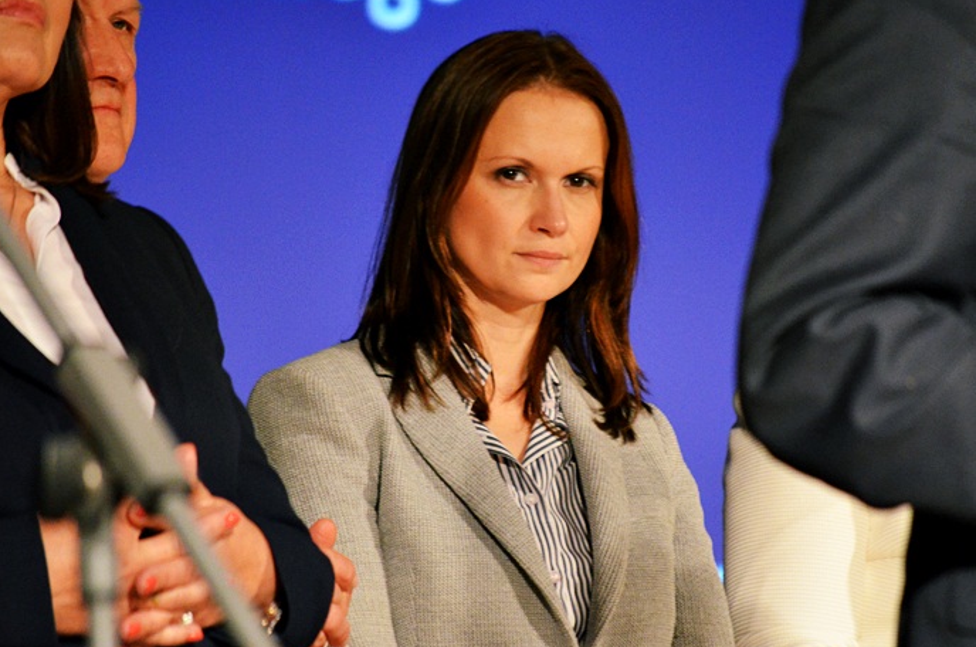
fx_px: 9444
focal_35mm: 349
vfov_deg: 3.9
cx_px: 556
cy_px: 350
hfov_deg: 5.9
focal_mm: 200
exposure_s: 1/40
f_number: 5.6
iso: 3200
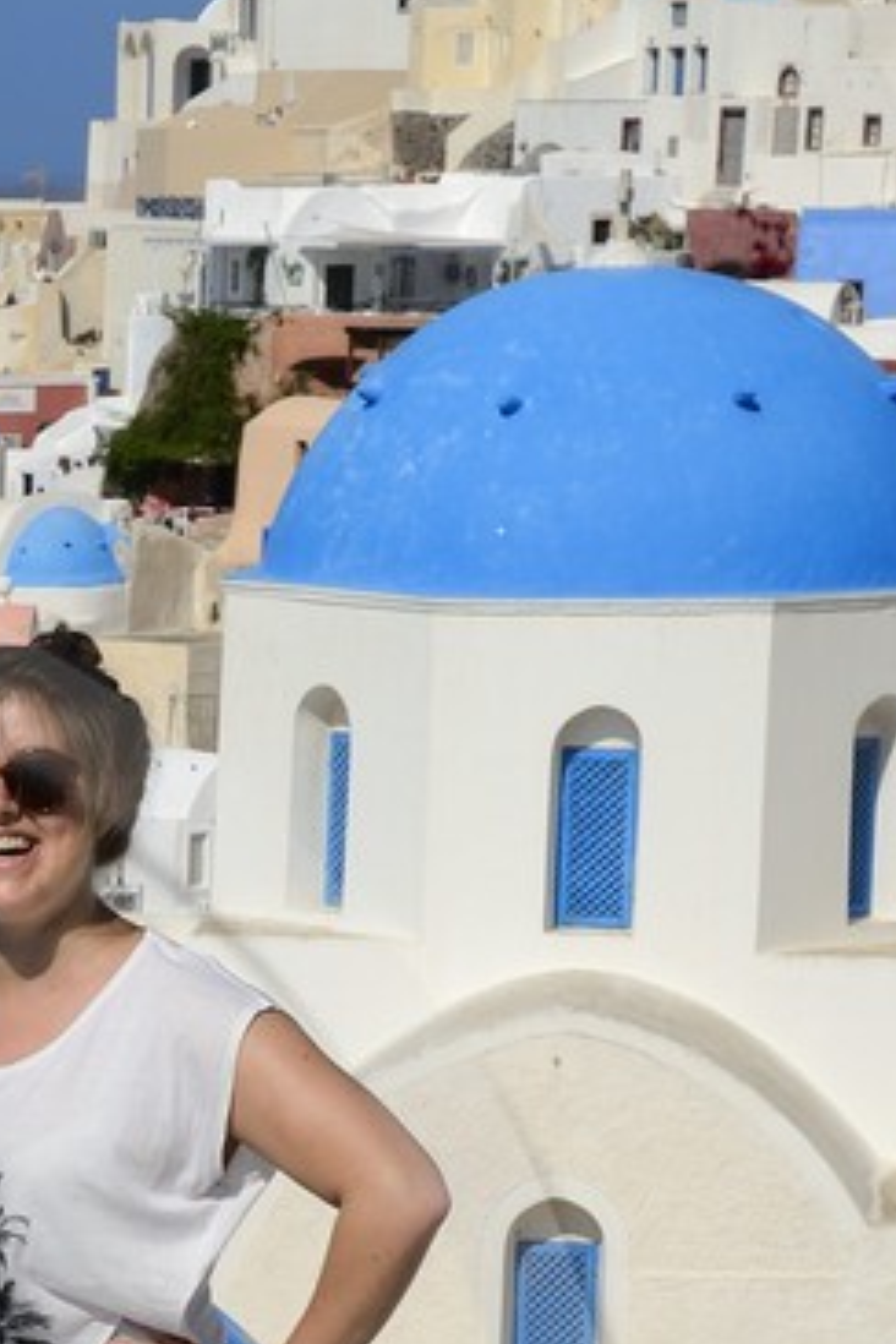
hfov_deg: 8.1
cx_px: -499
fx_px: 6197
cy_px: 1656
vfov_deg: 12.1
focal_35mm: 166
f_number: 11
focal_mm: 38
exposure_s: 1/250
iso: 100
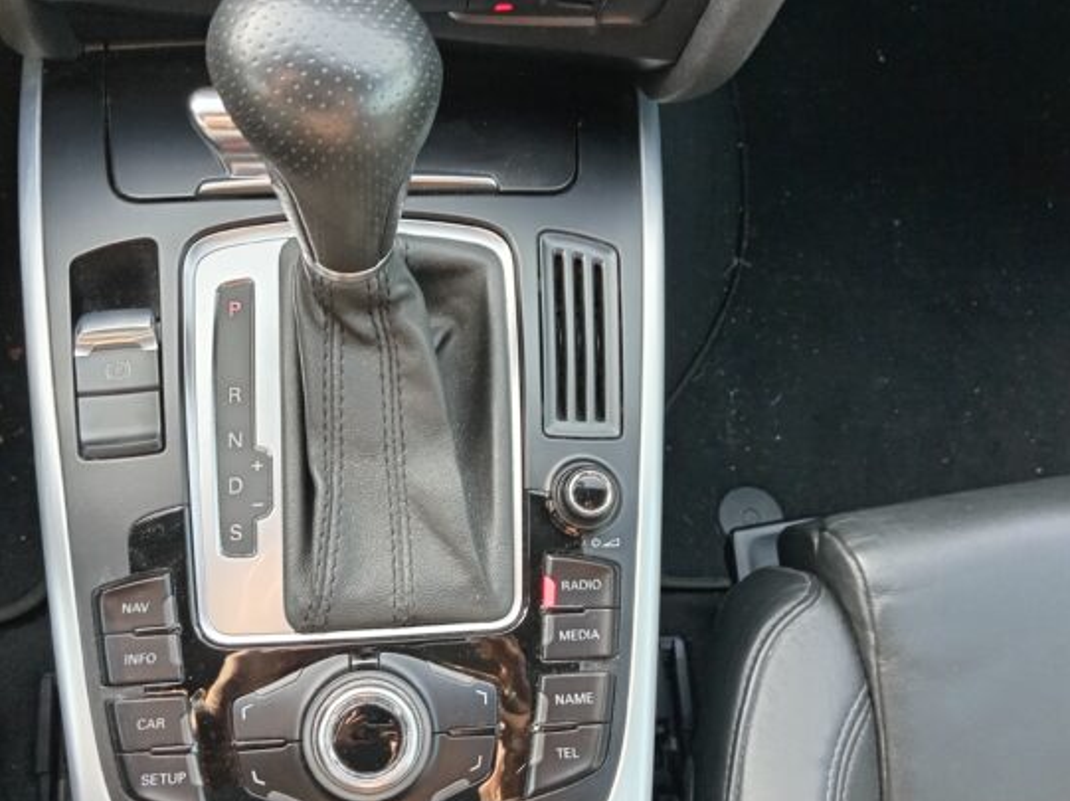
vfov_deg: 38.6
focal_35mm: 37
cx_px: 471
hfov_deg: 50.1
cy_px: 400
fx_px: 1143
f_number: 1.8
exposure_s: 1/33.3
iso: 311
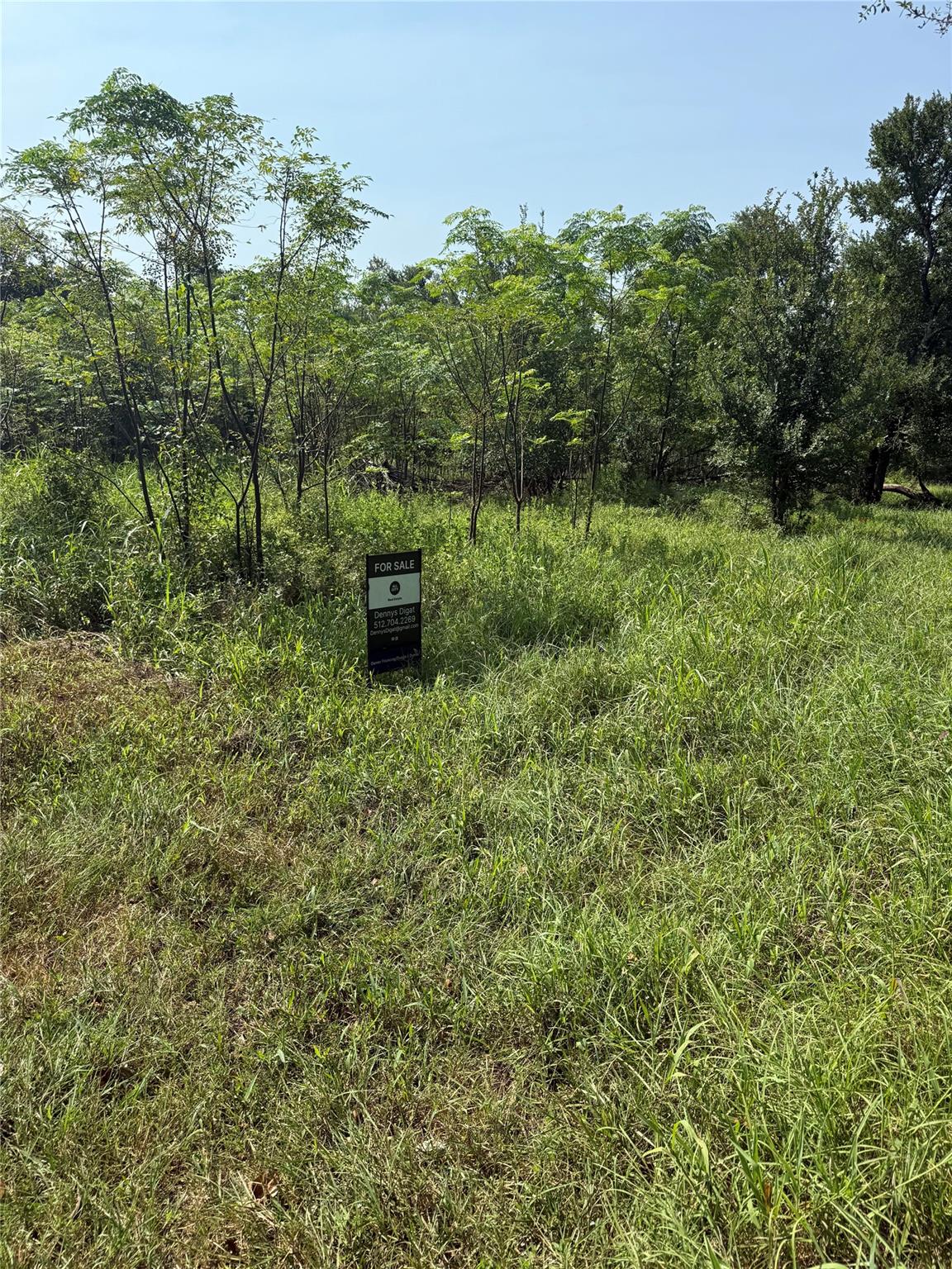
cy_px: 634
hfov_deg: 56.8
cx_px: 476
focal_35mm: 24
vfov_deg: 71.6
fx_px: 880
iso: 80
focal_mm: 6.76
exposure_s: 1/4167
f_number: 1.78
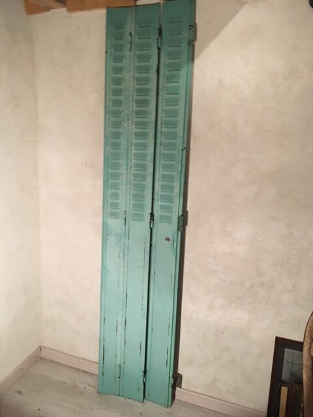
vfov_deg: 61.7
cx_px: 156
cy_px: 208
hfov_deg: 48.2
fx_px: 350
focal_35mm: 29
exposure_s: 1/20
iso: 200
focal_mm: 4.15
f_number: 2.2
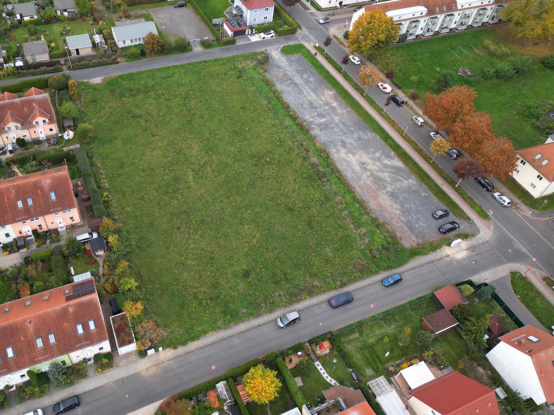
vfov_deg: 48.2
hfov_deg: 61.2
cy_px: 185
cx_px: 223
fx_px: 464
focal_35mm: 29
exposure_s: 1/30
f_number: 1.7
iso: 100
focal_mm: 6.72
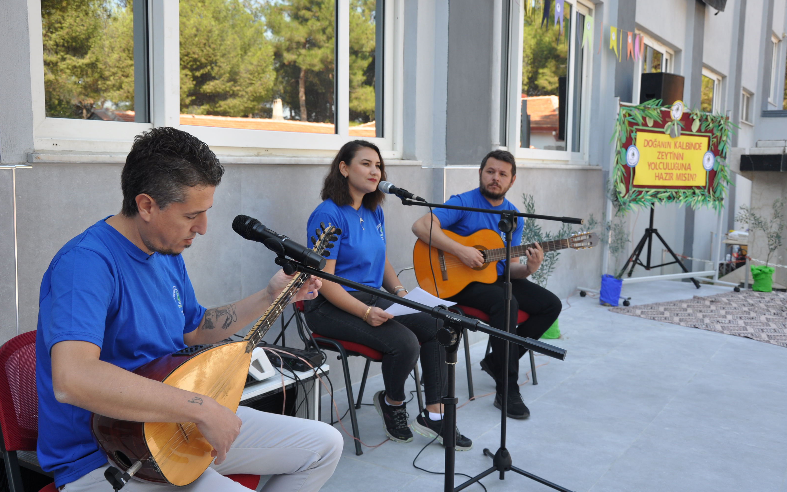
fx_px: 794
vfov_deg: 34.4
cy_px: 236
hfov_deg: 52.7
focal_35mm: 37
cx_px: 396
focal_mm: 24
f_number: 5.6
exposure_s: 1/125
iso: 200
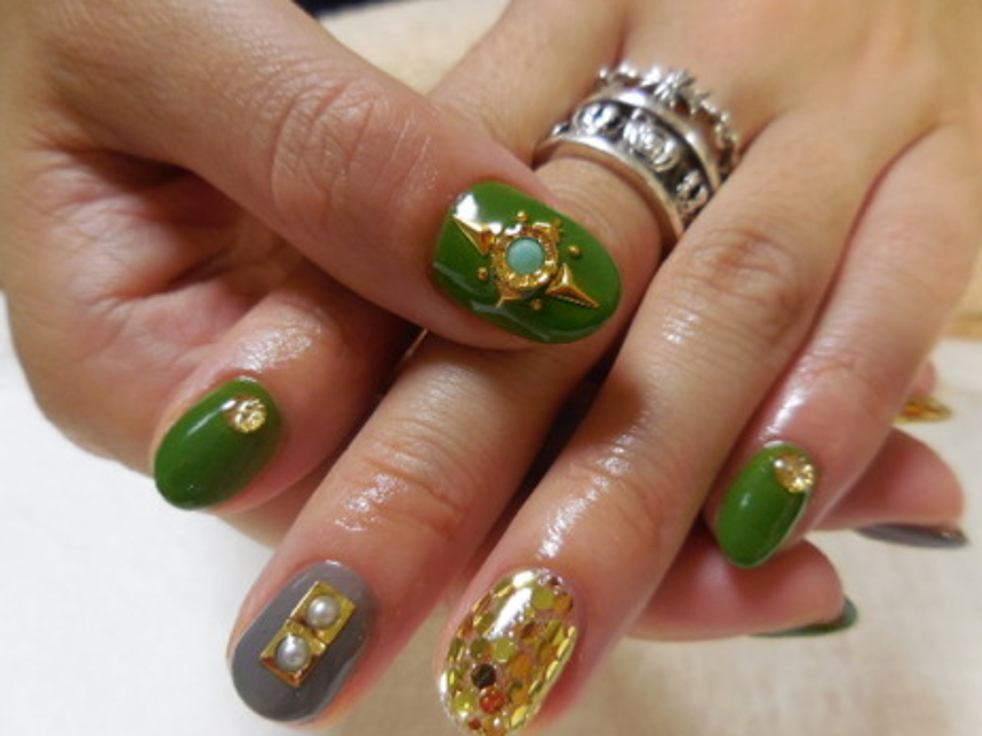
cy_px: 385
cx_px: 494
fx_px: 766
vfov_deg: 51.3
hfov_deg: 65.3
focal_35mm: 27
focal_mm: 4.5
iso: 220
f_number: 3.3
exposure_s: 1/30
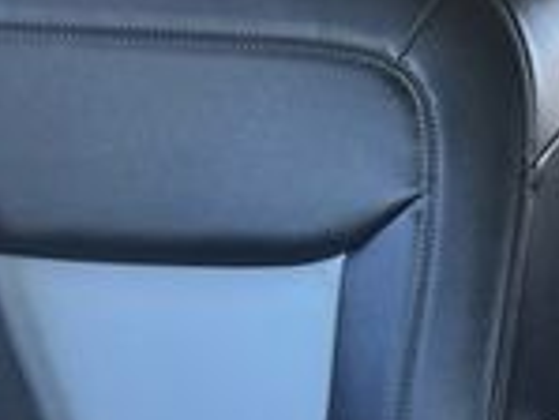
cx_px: 833
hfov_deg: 17.2
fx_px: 1665
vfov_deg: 14.2
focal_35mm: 103
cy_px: 379
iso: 250
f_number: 1.78
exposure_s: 1/60
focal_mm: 6.76
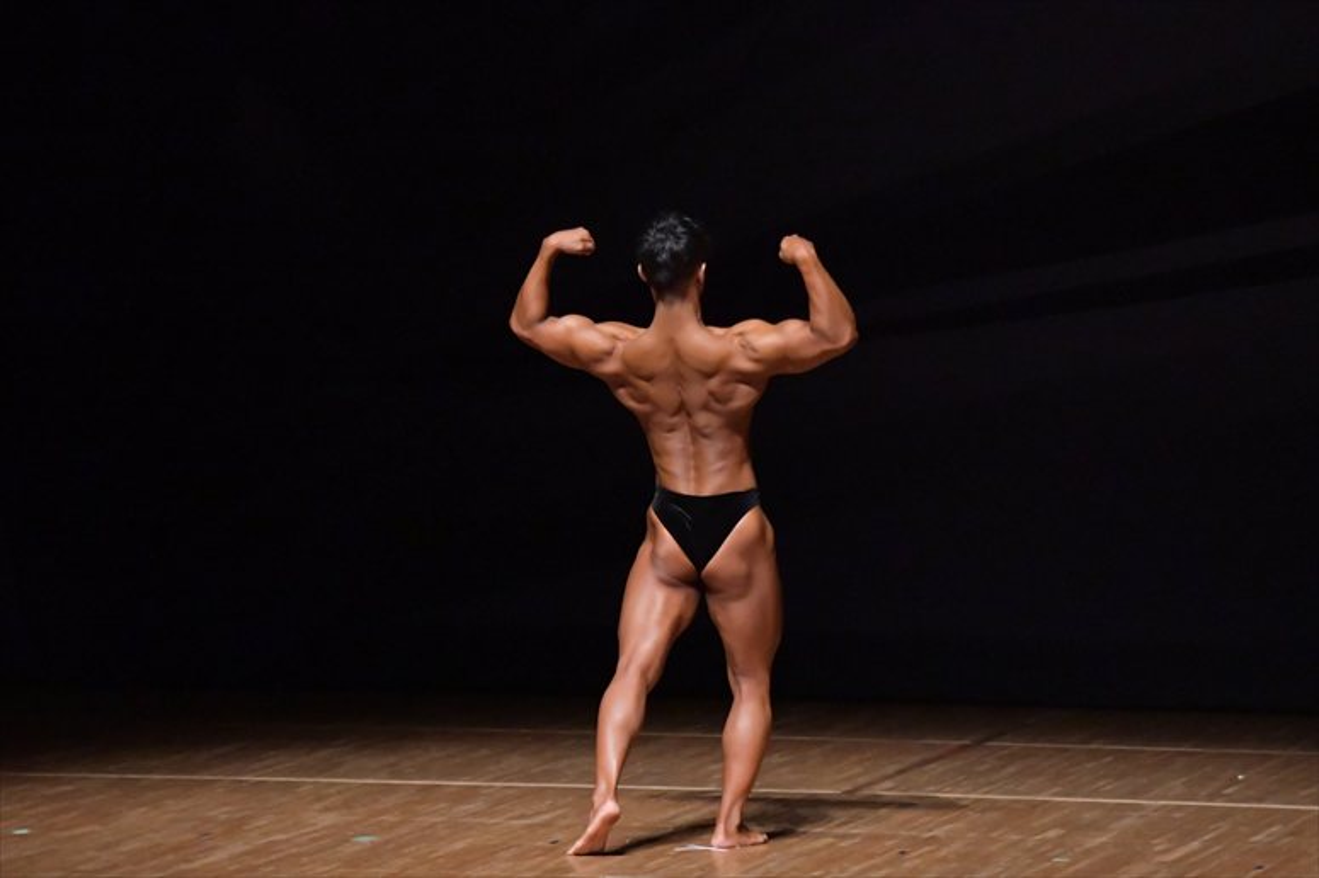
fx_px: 8240
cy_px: 439
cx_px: 660
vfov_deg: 6.1
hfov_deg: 9.2
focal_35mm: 225
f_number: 5.6
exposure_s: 1/400
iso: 10000
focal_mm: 150
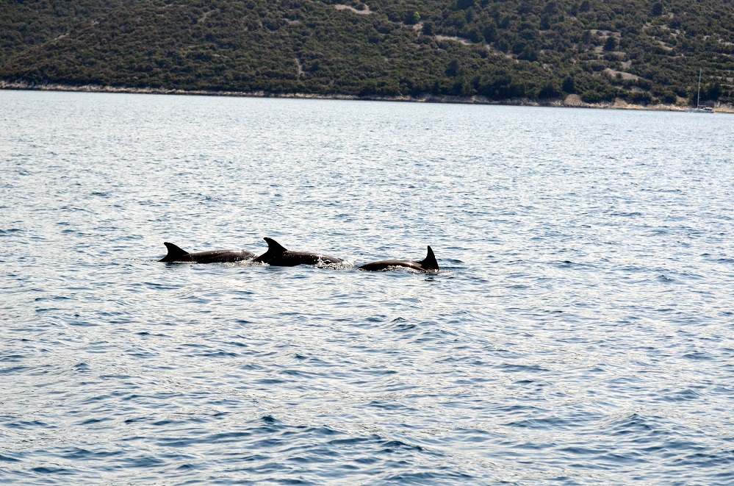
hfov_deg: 19.5
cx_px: 367
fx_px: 2136
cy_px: 243
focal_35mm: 105
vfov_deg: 13.0
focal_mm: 70
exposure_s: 1/6400
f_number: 4.5
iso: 800
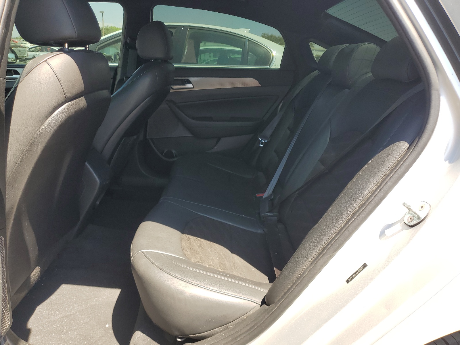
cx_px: 230
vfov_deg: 53.1
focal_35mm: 26
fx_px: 346
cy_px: 172
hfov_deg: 67.3
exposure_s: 1/476
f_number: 1.5
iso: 50
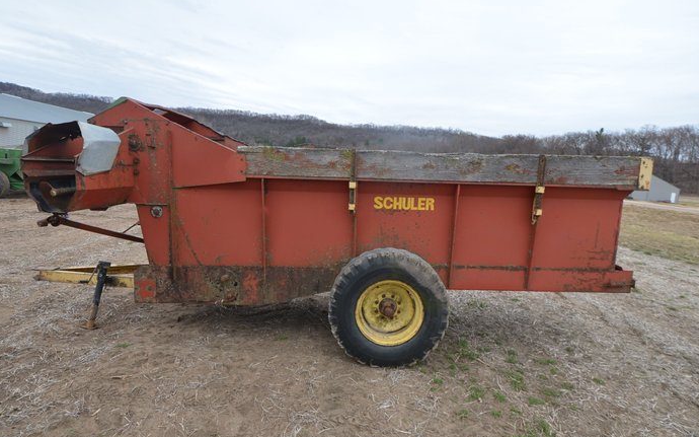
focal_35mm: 21
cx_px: 356
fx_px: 391
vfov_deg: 58.4
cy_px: 213
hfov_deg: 83.6
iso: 200
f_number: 5.6
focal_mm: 13
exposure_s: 1/125
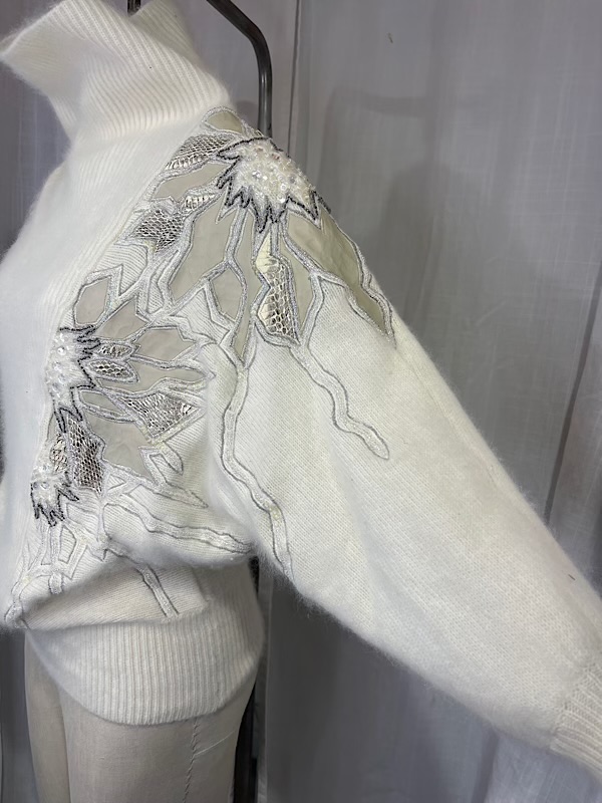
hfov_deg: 54.9
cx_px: 301
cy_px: 402
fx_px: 580
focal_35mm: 25
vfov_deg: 69.4
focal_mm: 5.1
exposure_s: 1/512
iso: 32
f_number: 1.6
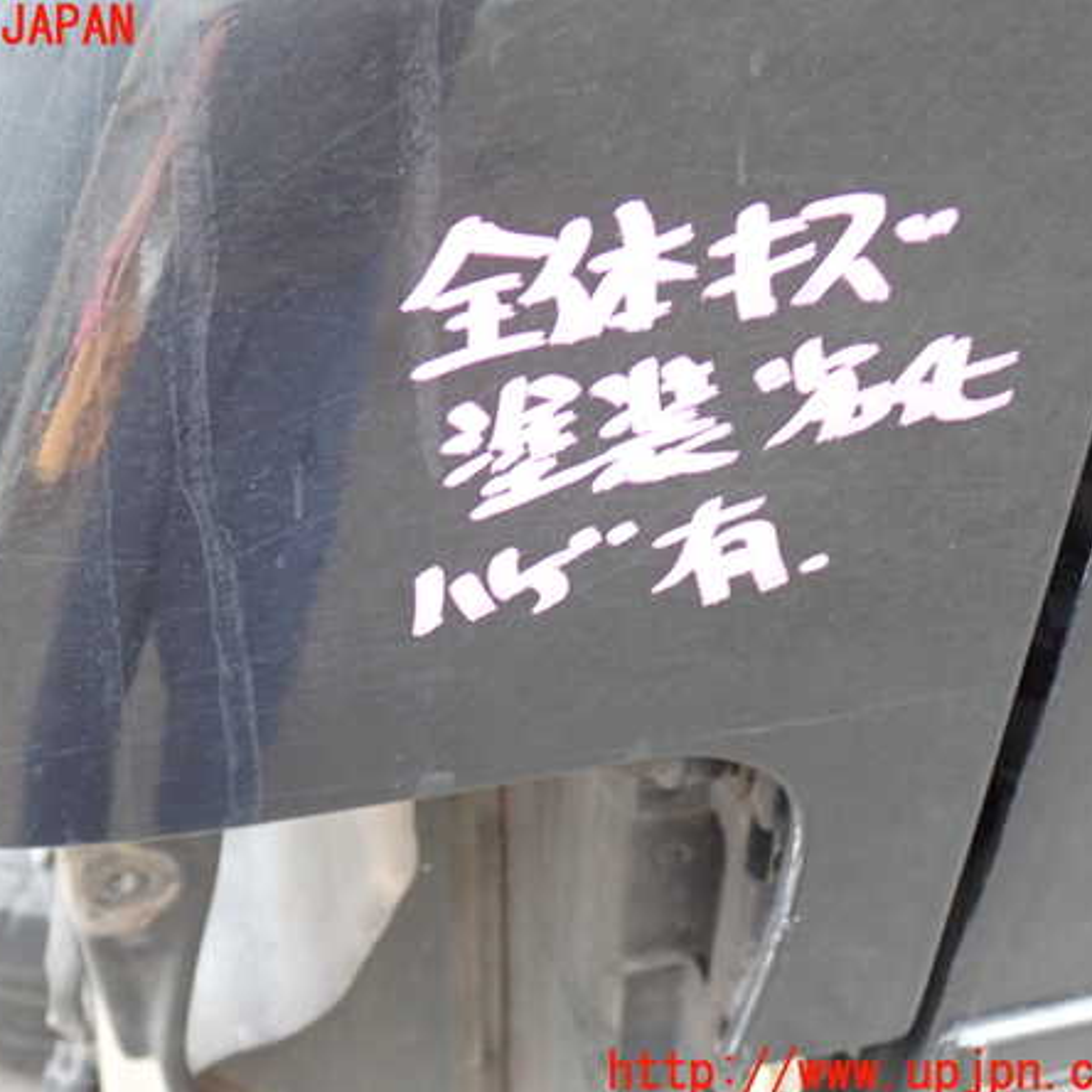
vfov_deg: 34.7
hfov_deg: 34.5
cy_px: 551
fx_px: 1749
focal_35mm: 49
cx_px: 425
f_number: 2.8
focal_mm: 7.31
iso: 800
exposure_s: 1/25
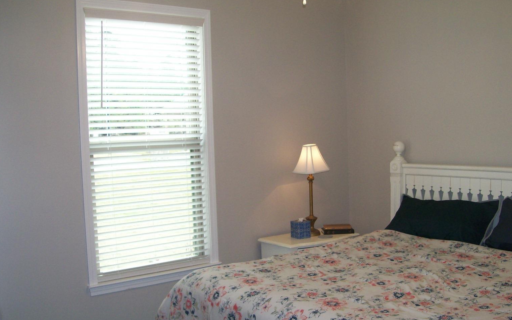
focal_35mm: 40
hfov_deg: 49.3
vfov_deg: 32.0
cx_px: 266
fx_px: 558
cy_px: 176
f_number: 2.7
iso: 80
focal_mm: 6
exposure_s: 1/64
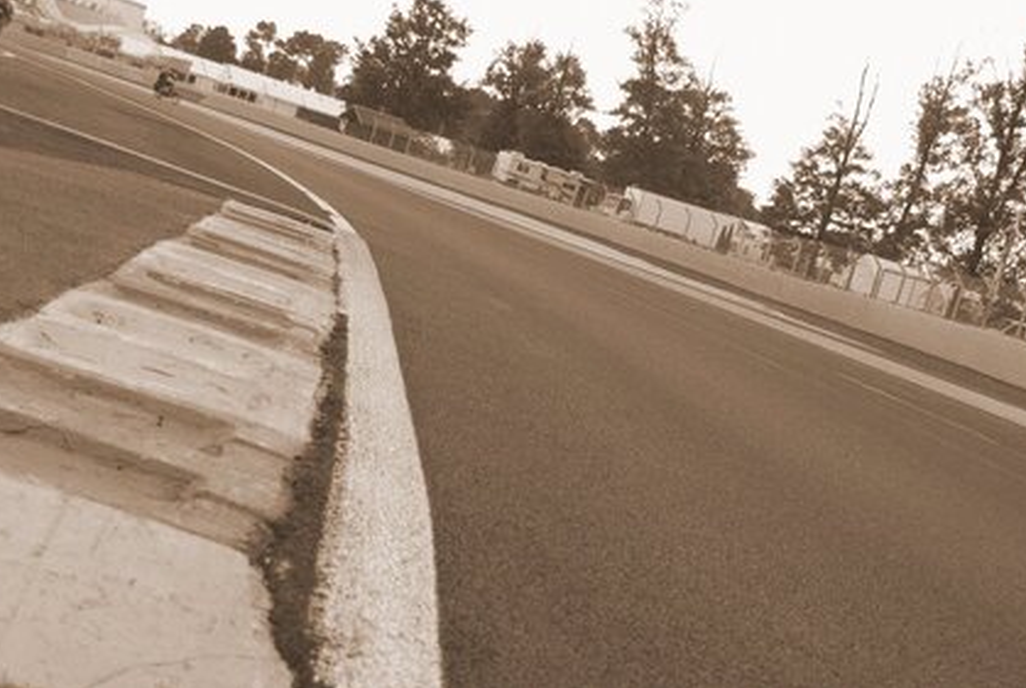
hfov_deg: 35.6
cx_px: 524
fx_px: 1599
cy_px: 316
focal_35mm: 56
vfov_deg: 24.3
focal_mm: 34
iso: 100
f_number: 4.5
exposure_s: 1/90
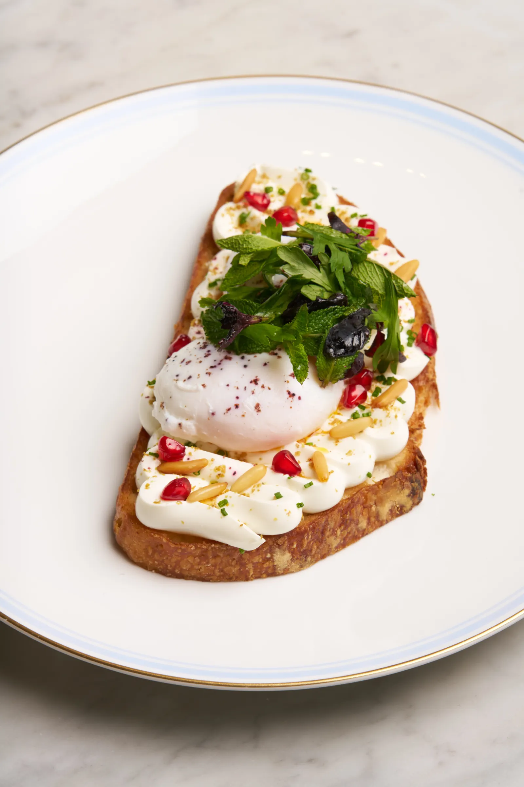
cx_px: 262
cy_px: 394
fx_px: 2380
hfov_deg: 12.6
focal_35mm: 109
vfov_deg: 18.8
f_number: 14
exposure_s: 1/200
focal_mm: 109
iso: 160
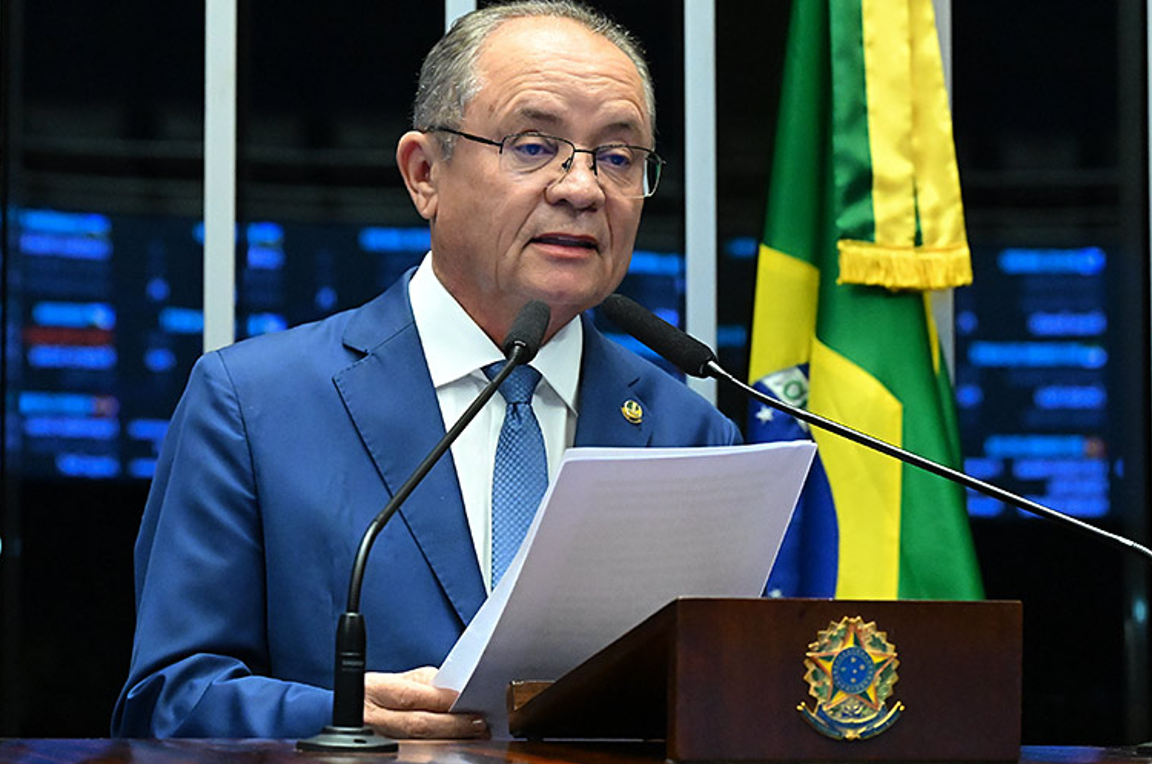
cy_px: 340
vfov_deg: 9.7
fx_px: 4503
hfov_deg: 14.6
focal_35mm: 141
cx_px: 558
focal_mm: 82
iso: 8000
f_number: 5
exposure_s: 1/125
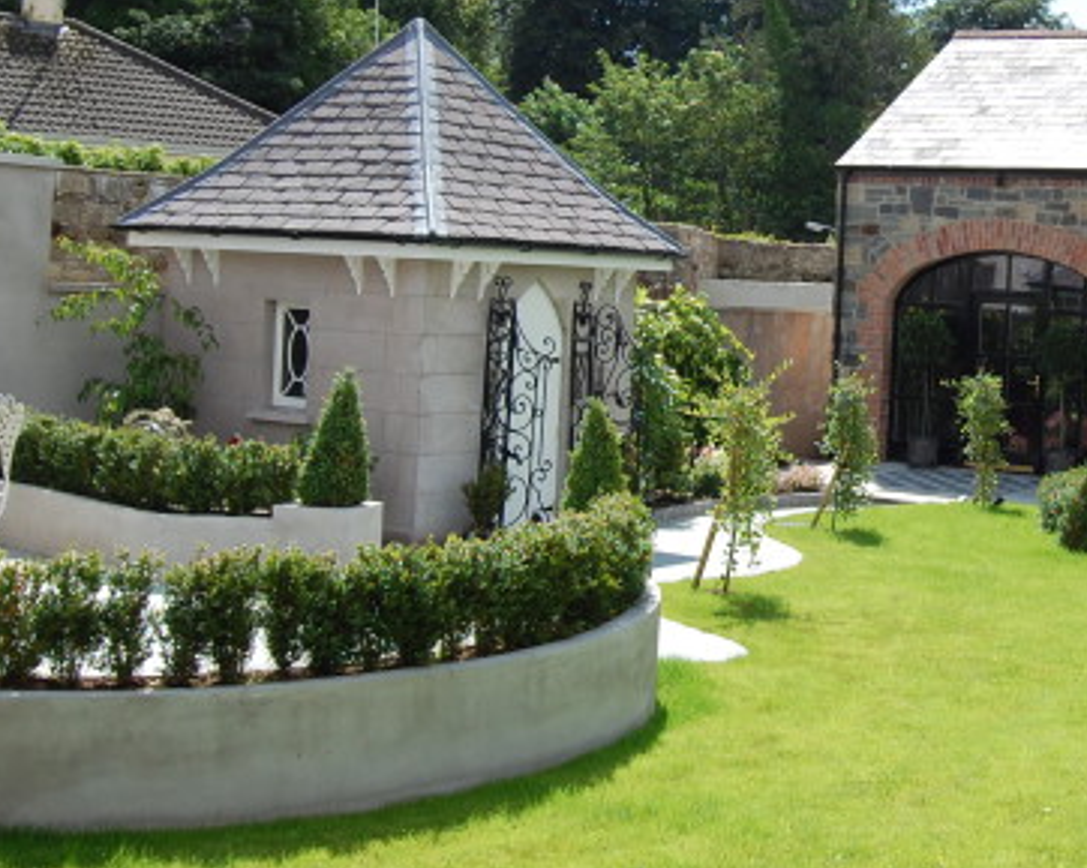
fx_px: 1800
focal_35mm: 56
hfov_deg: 32.8
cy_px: 279
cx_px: 850
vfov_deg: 26.9
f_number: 9
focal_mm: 18
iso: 200
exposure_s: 1/320
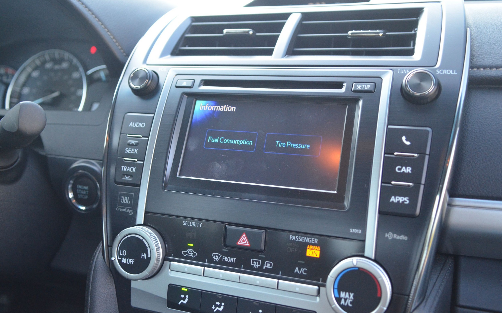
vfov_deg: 35.8
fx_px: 486
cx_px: 253
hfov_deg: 54.6
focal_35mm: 36
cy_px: 154
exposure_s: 1/200
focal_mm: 23
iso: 1600
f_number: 2.8
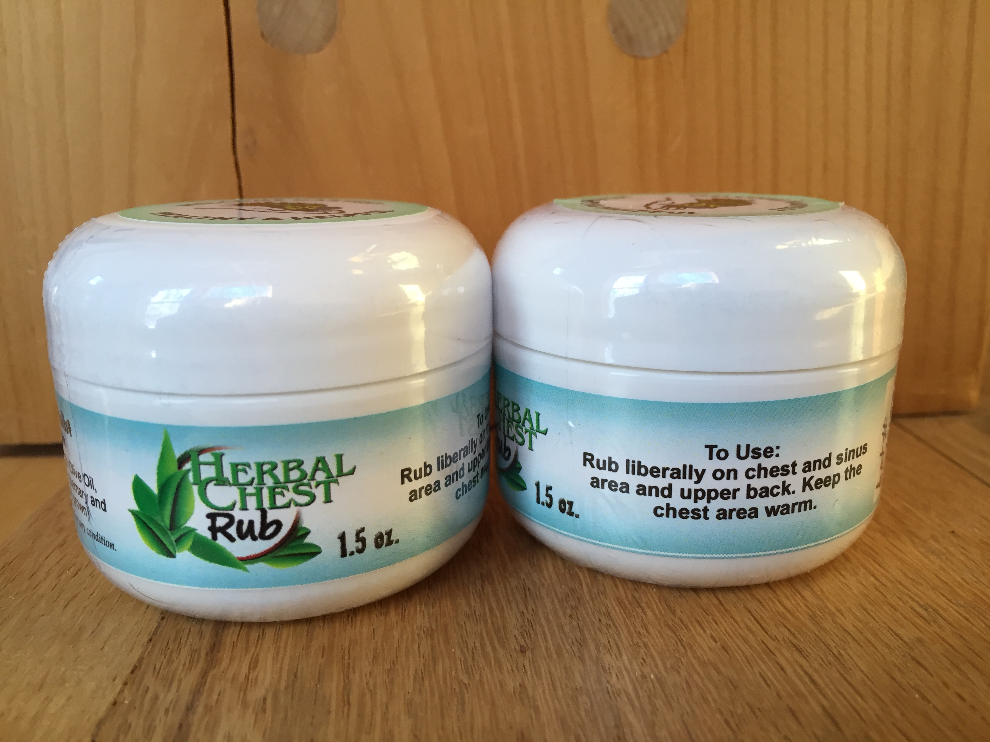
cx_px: 495
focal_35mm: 29
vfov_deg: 48.2
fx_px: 829
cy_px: 371
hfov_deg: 61.7
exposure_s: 1/30
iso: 32
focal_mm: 4.15
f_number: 2.2
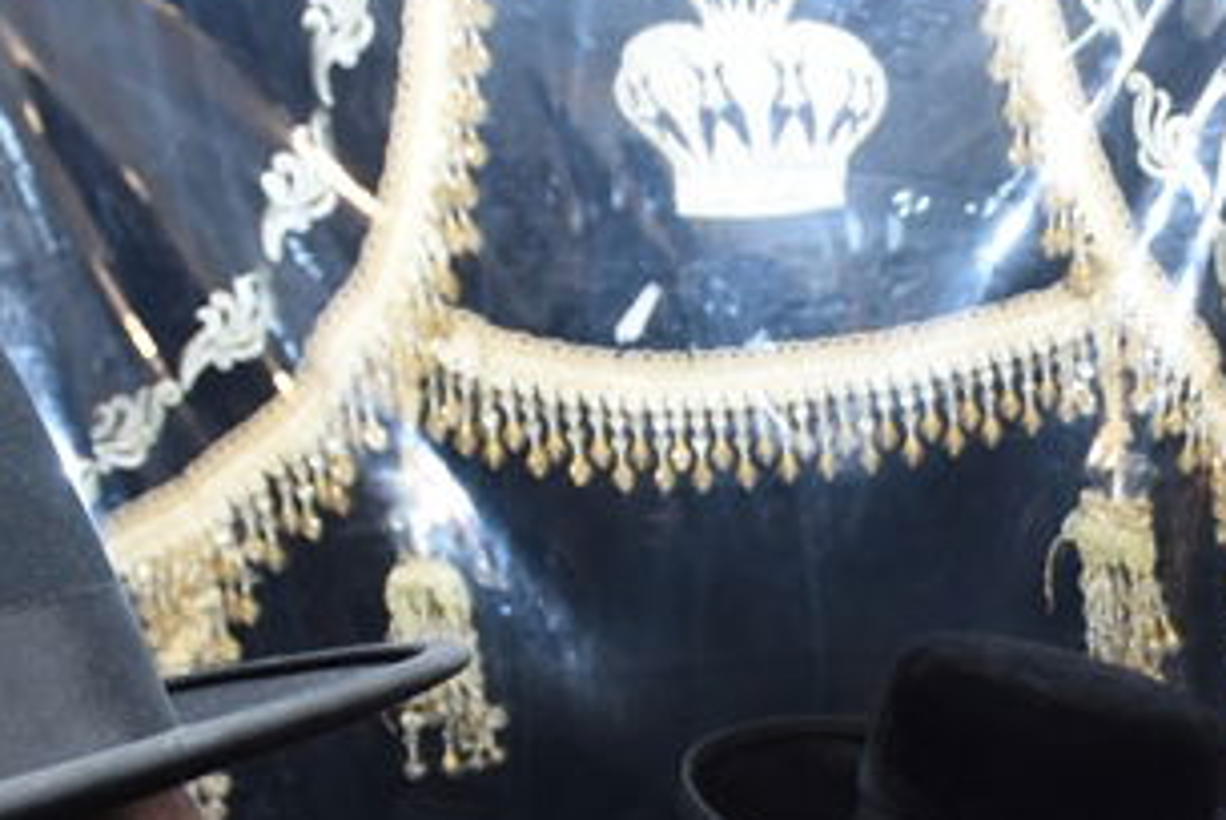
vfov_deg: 22.7
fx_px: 1943
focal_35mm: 57
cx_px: 1282
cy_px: 862
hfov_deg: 31.8
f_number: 4.5
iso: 1000
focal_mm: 17
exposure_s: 1/100
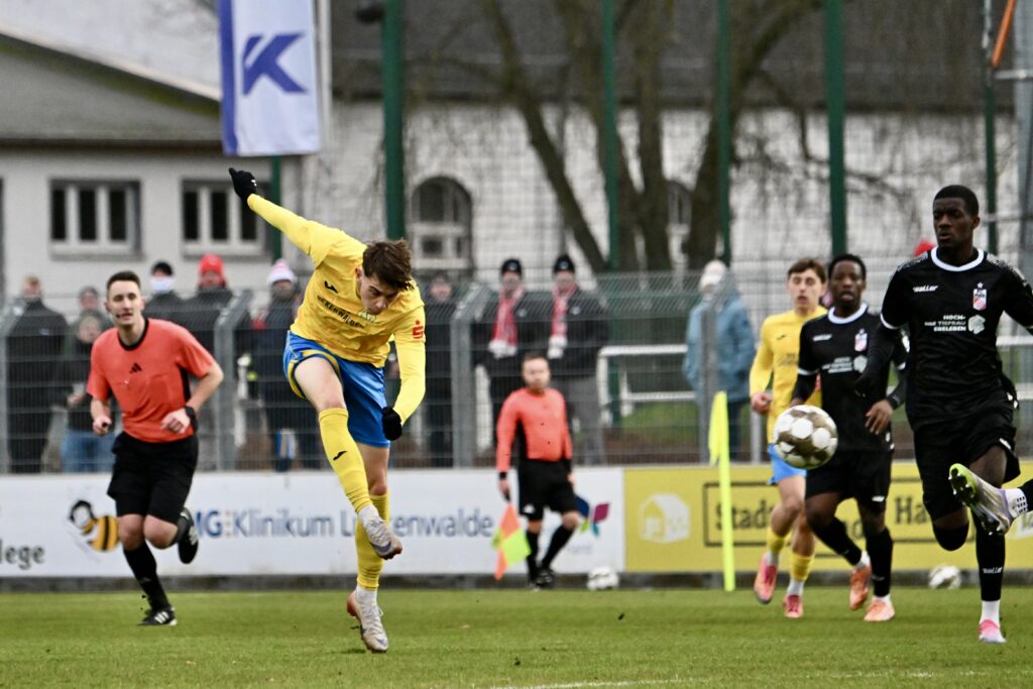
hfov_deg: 7.1
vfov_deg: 4.7
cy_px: 344
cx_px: 516
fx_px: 8322
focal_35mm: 290
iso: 8000
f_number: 5.6
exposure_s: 1/1600
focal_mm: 290
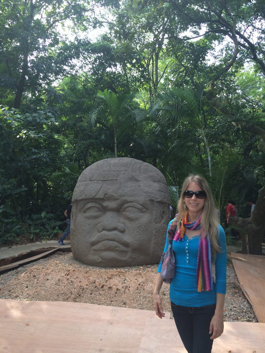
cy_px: 176
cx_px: 132
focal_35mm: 29
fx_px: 296
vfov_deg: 61.7
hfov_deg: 48.2
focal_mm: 4.15
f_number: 2.2
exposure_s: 1/120
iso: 50
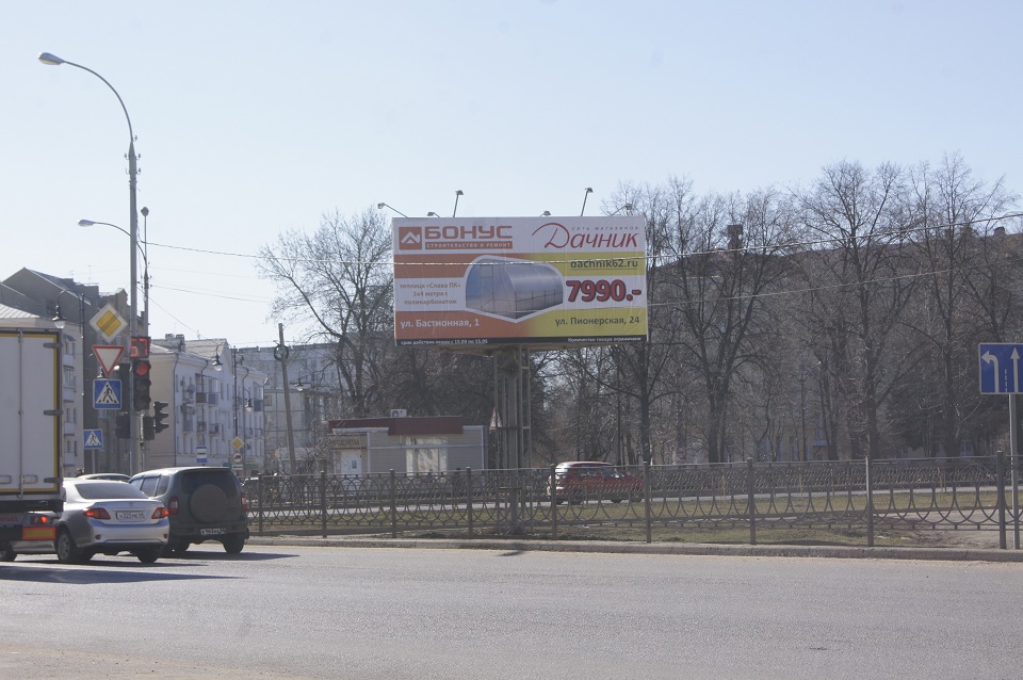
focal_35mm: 82
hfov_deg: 24.6
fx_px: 2342
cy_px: 340
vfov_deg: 16.5
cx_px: 512
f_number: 13
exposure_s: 1/250
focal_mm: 55
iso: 200
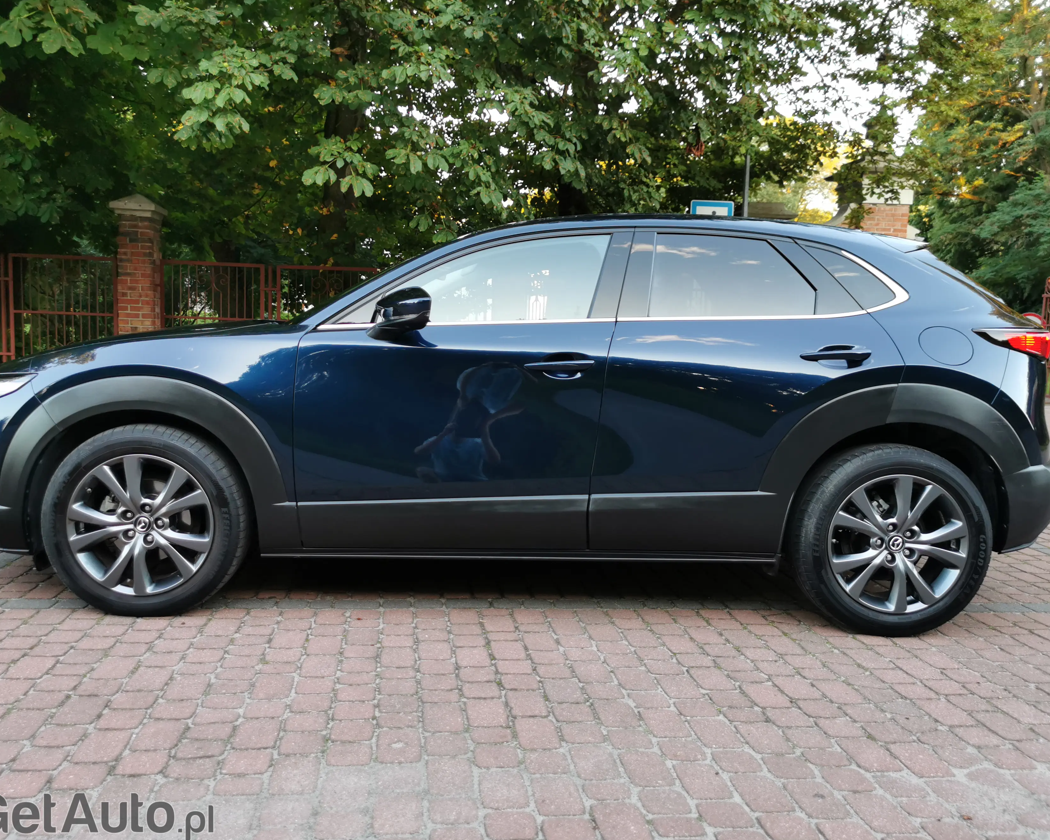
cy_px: 415
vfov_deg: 50.0
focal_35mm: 29
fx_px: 901
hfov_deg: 60.4
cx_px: 495
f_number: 1.6
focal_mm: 5.56
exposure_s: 1/100
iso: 80
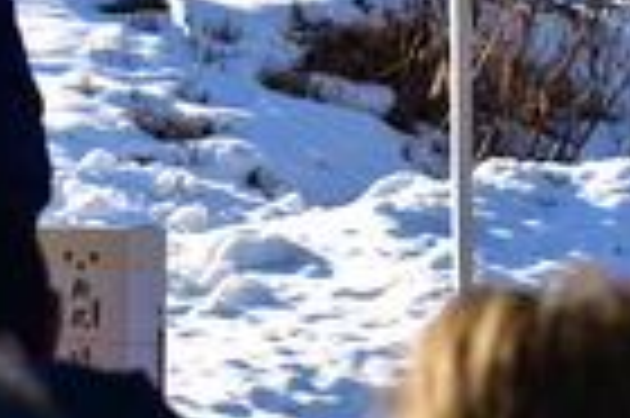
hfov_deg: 6.4
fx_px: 5576
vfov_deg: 4.3
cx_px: -63
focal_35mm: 319
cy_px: -81
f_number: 5.6
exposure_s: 1/500
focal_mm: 62
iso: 100
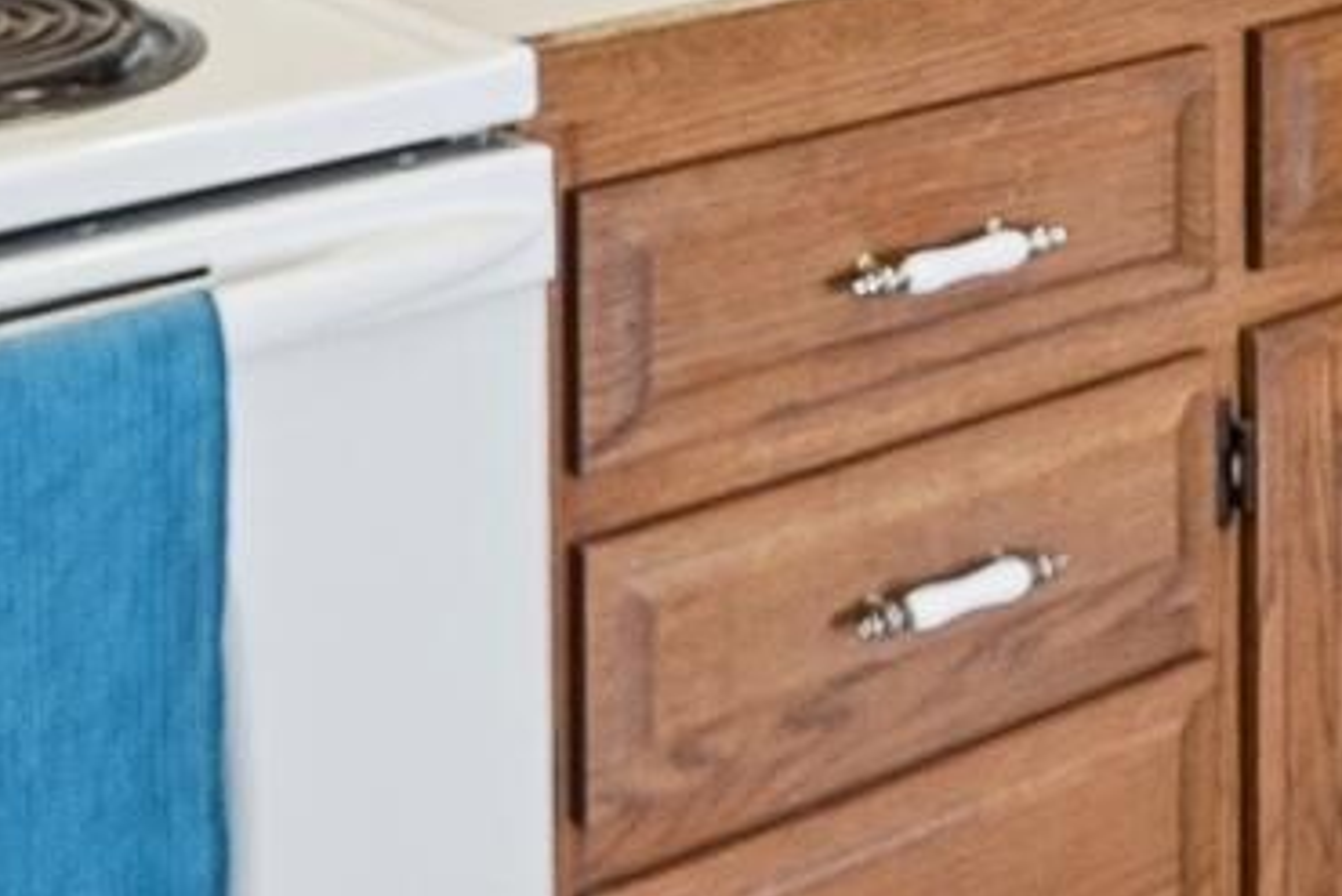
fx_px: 3021
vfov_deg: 14.1
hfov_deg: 24.0
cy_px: -916
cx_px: 1327
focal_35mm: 81
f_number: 5.6
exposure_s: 1/200
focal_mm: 10
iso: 125
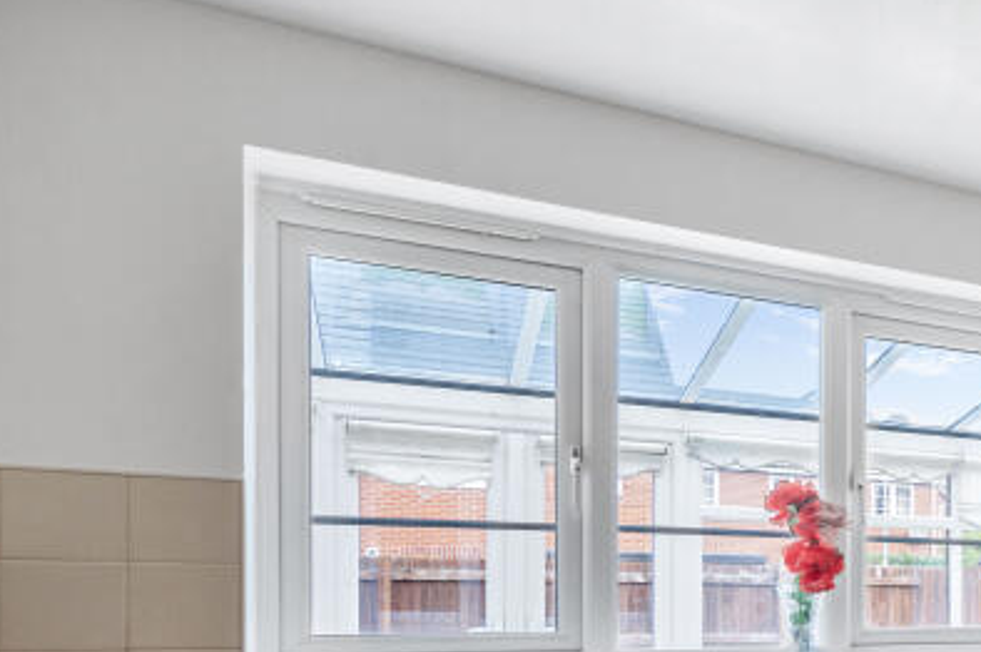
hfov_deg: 35.8
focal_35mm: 40
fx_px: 1097
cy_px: 613
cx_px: 1218
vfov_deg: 31.2
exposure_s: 1/50
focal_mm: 15.5
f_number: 6.3
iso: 250
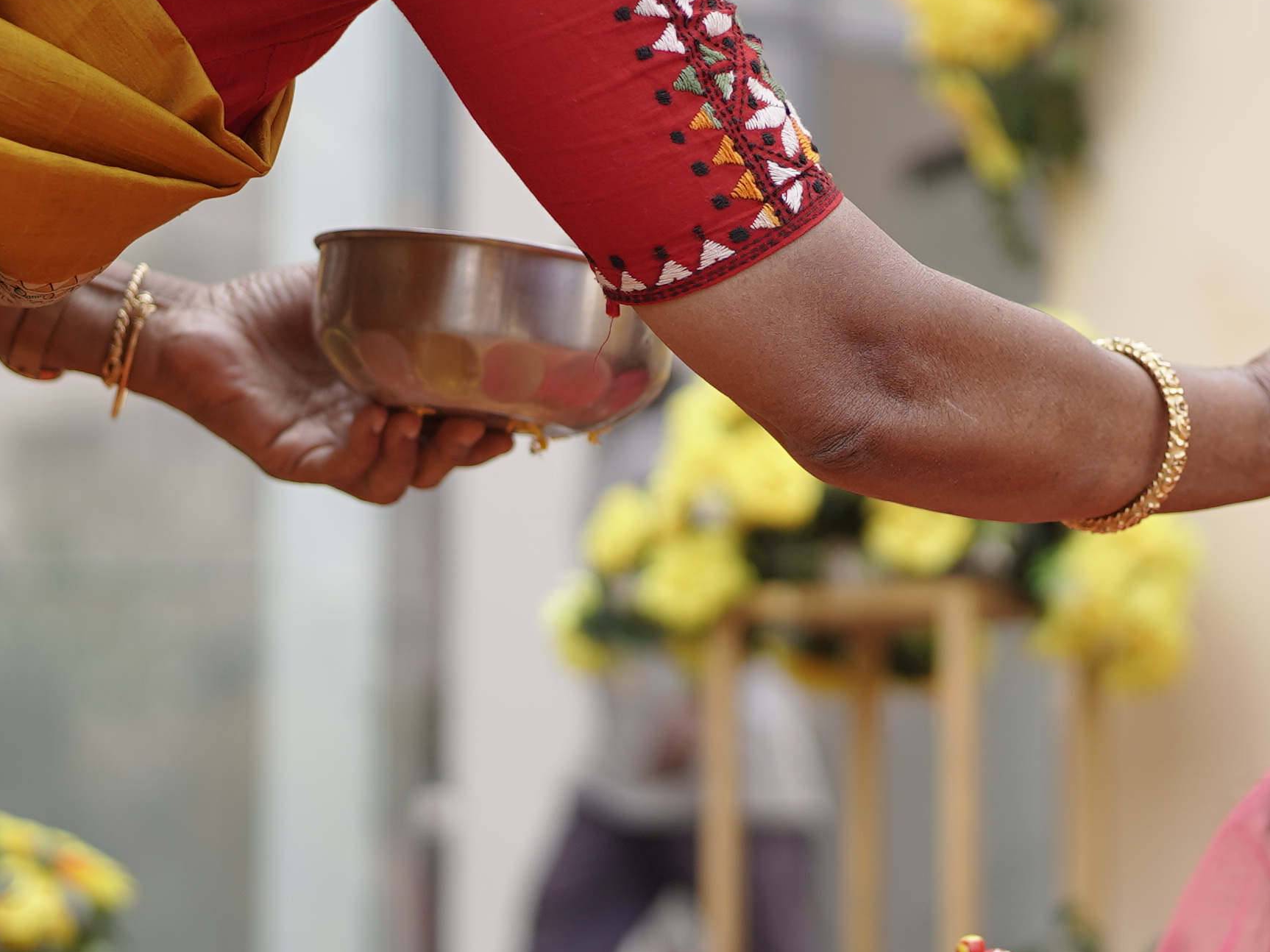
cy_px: 519
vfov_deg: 12.7
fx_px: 4292
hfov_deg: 16.7
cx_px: 1064
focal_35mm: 117
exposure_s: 1/2000
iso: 125
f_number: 1.4
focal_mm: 35
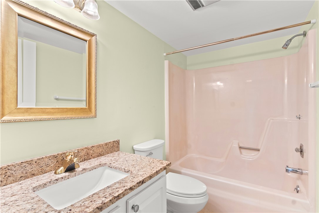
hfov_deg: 95.0
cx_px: 160
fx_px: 146
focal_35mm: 16
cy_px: 106
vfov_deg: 72.1
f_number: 6.3
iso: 320
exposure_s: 1/4
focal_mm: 11
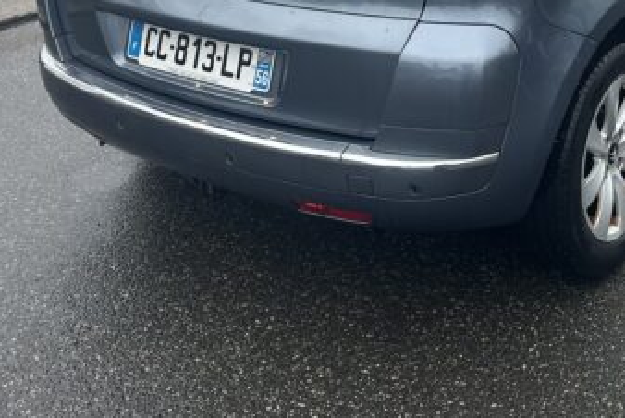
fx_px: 1025
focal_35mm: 59
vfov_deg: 21.4
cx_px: 549
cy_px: -85
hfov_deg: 32.4
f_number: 1.78
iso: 80
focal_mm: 6.86
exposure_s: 1/1692
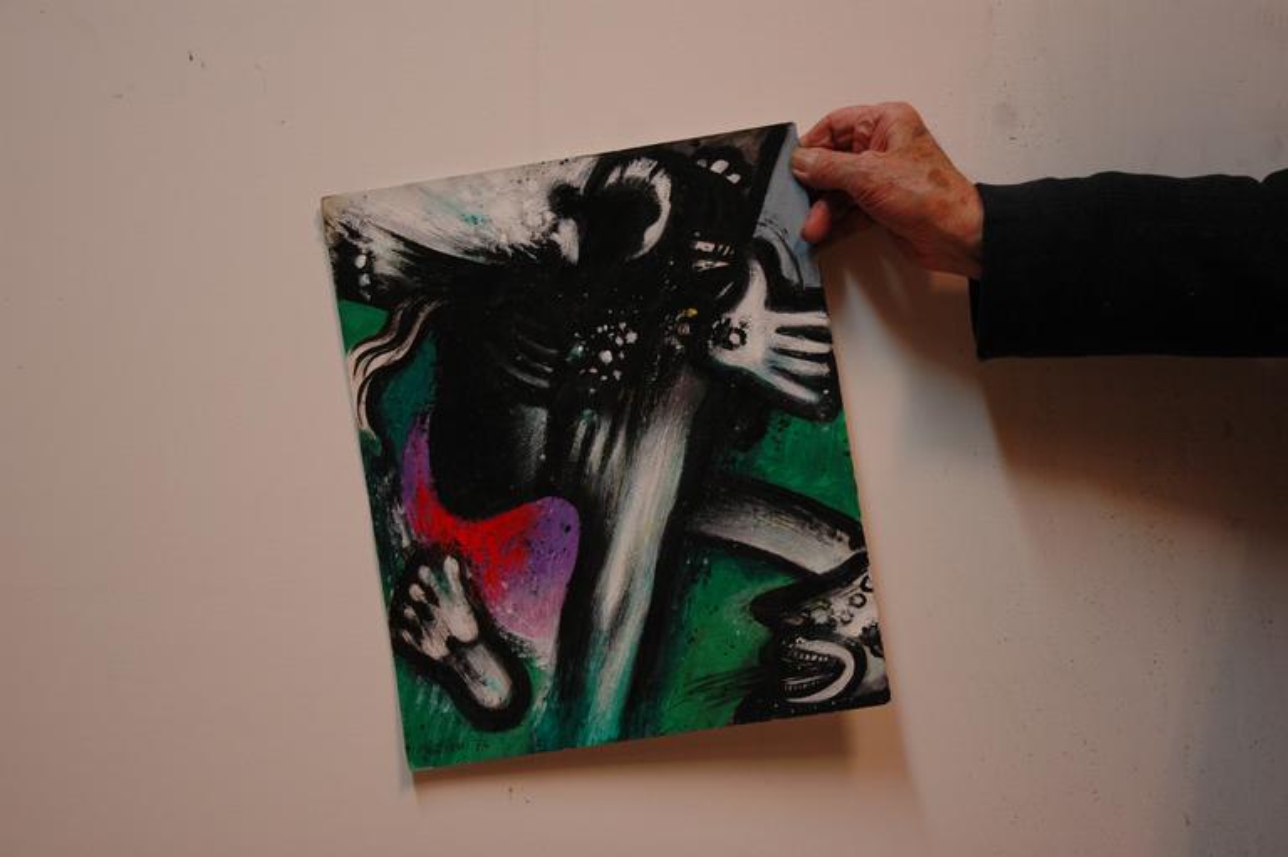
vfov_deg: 28.9
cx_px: 644
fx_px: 1663
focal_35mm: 46
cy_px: 428
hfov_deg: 42.3
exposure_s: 1/40
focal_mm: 31
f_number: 4
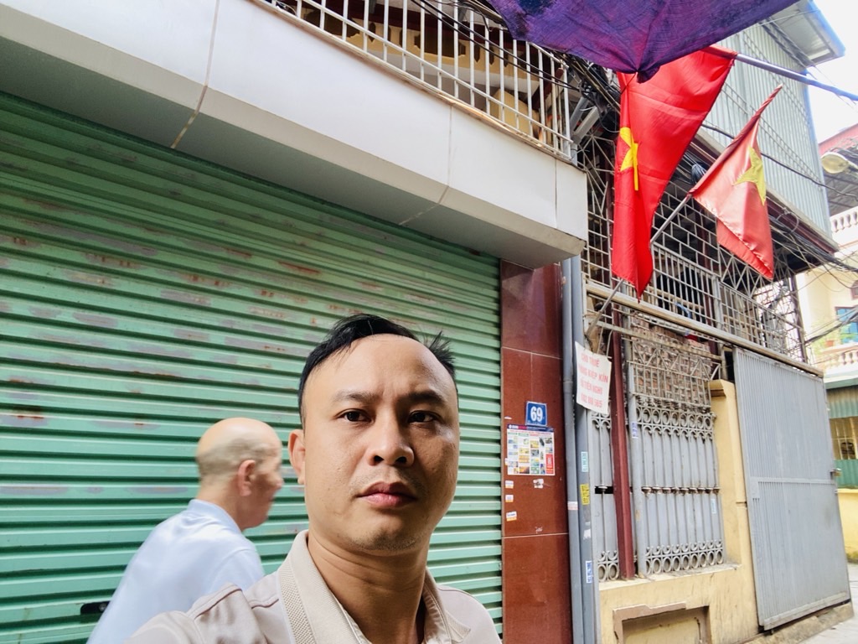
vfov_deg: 58.9
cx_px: 429
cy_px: 322
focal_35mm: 23
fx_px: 570
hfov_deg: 73.9
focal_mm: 2.71
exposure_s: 1/60
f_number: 2.2
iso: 100
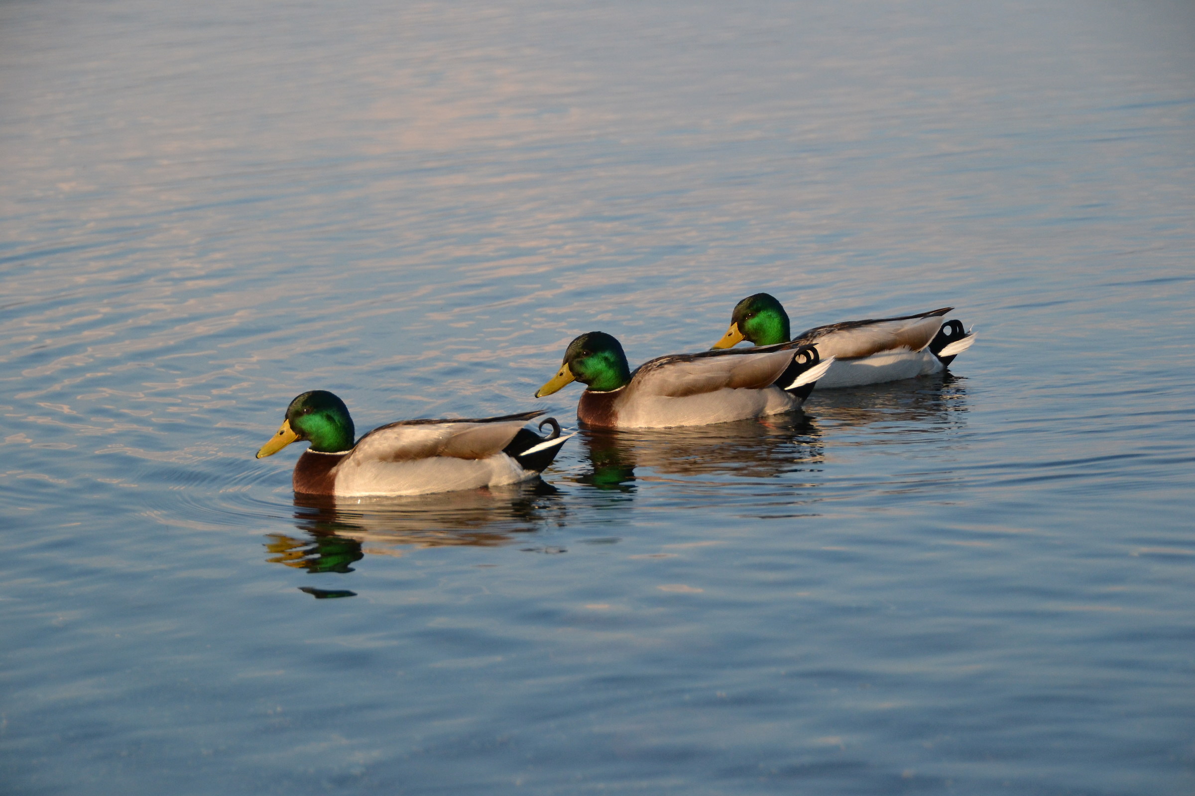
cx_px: 598
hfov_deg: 16.7
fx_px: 4083
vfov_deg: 11.1
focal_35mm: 123
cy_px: 398
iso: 800
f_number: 5
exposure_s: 1/2000
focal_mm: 82
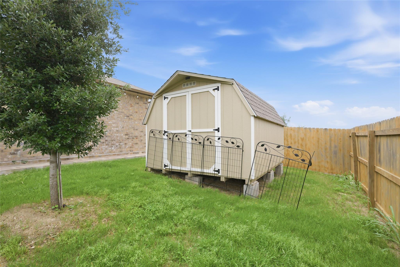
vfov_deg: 73.8
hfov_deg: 96.7
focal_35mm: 16
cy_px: 134
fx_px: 178
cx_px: 200
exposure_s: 1/500
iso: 640
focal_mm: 16
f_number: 9
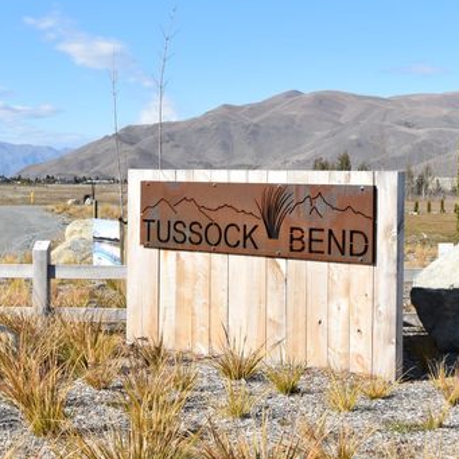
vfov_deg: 25.0
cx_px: 186
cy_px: 197
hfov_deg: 25.0
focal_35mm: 69
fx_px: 1035
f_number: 10
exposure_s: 1/400
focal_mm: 24
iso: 200
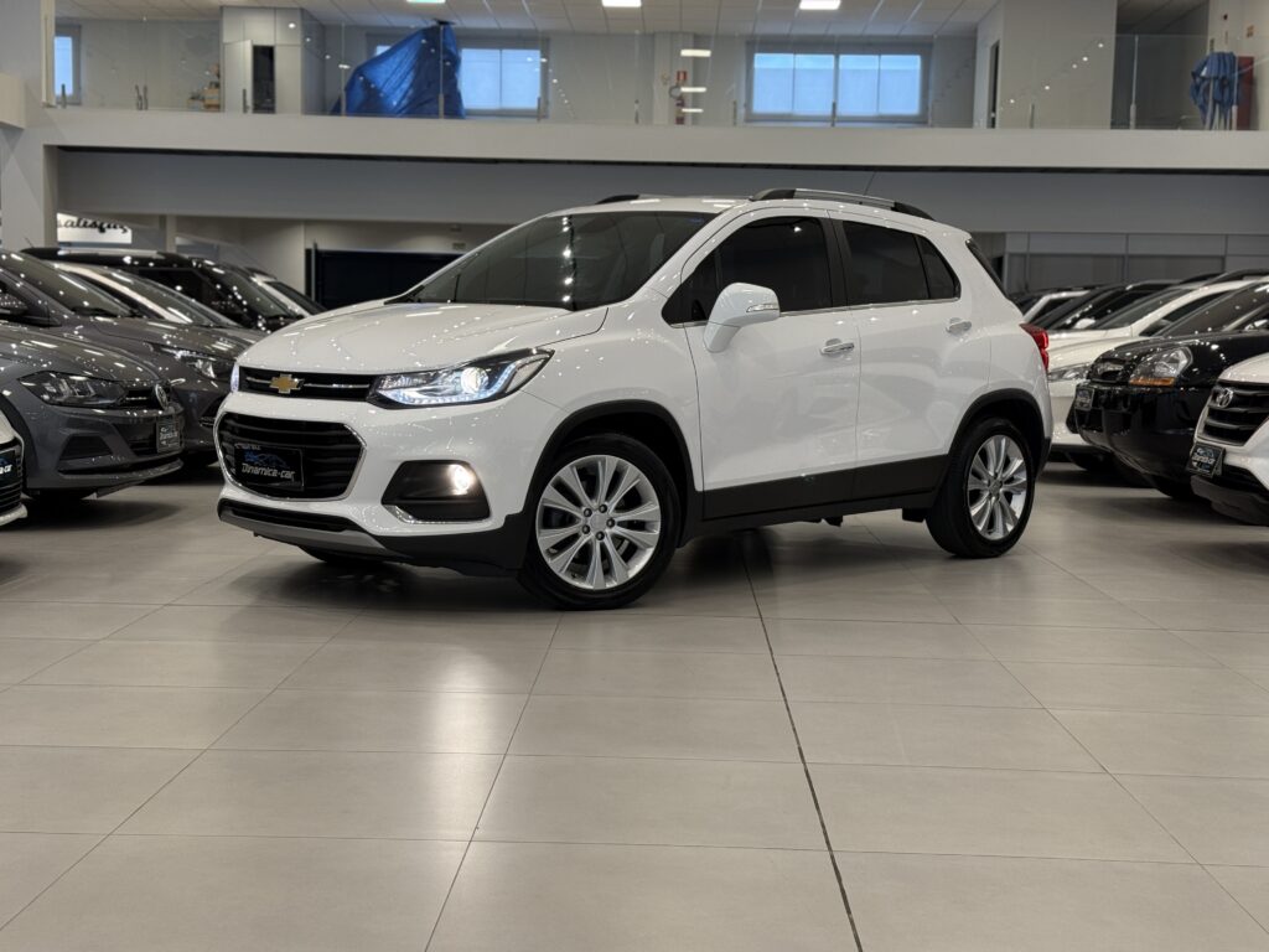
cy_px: 476
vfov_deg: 30.3
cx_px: 634
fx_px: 1760
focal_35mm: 48
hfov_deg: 39.7
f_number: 1.78
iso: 100
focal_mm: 6.76
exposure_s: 1/60
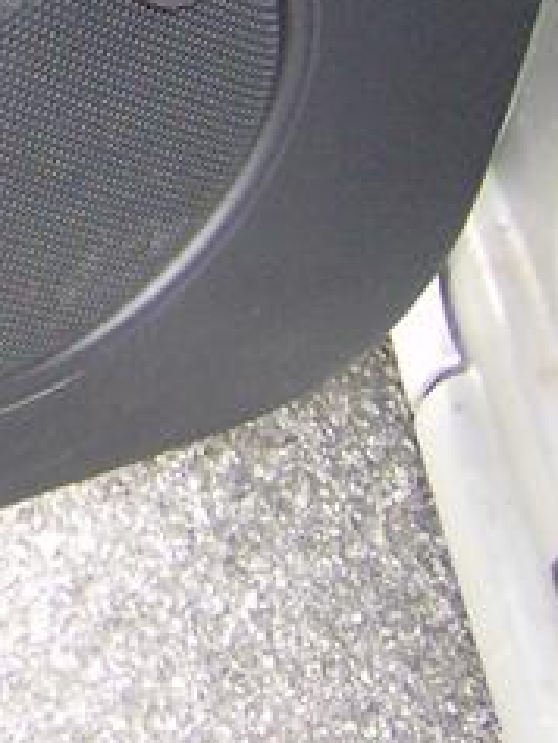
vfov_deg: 12.3
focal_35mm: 156
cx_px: -759
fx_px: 3350
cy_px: -172
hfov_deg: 8.7
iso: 200
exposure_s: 1/60
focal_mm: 6
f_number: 2.8
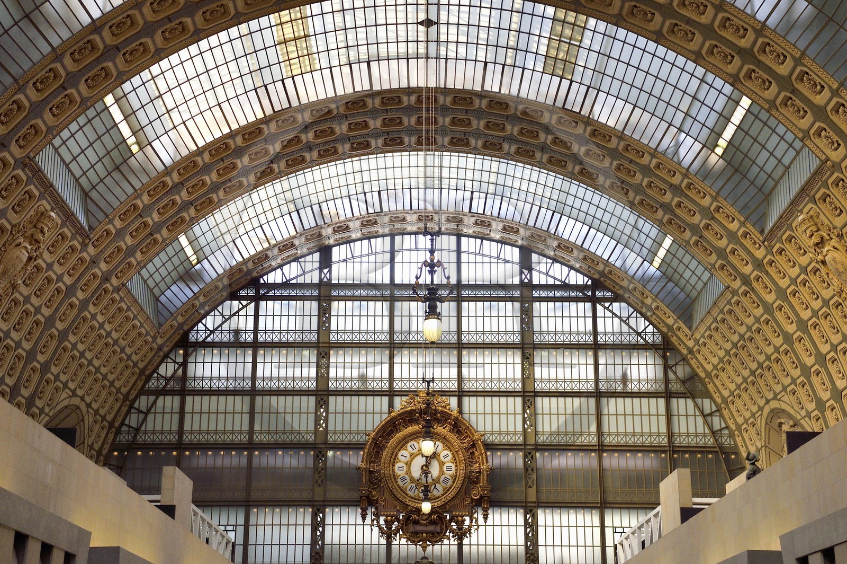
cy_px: 282
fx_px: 1363
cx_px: 424
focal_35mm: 58
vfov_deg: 23.3
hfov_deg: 34.5
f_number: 6.3
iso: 1600
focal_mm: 58
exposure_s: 1/800
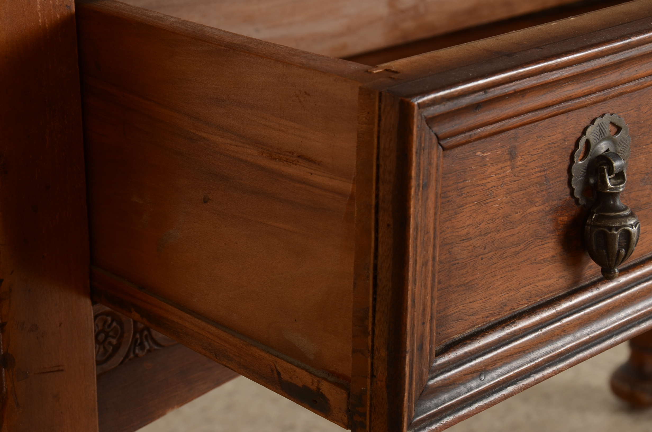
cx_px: 326
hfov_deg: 23.4
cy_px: 216
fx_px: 1572
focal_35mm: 87
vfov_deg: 15.6
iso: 125
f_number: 13
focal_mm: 58
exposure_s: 1/125
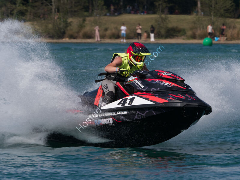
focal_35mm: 492
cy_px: 90
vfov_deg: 3.0
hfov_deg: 4.0
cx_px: 120
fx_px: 3411
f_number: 10
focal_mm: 246
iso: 400
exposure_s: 1/1300
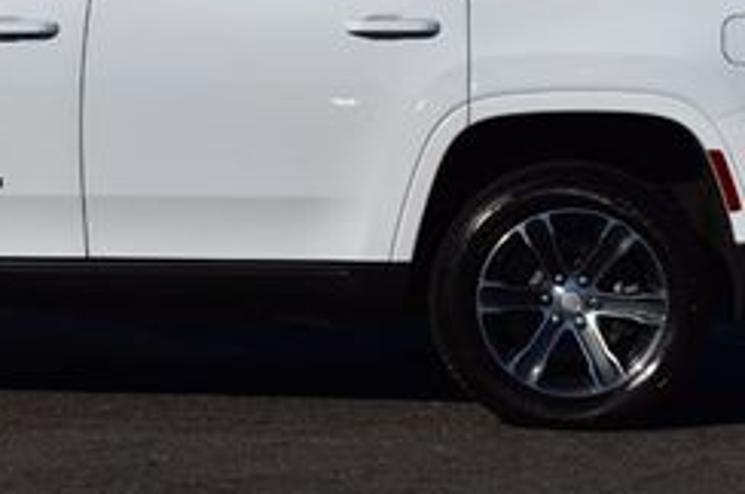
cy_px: 116
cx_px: 12
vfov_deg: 10.8
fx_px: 2604
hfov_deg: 16.0
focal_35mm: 126
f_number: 13
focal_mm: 32
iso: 200
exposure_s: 1/800
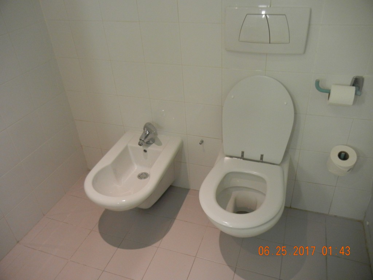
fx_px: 323
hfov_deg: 60.0
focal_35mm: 30
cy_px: 140
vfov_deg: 46.8
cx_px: 186
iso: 640
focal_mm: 5.4
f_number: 3.5
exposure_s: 1/84.2
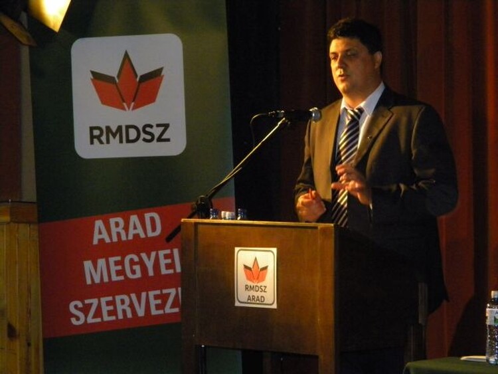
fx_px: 2130
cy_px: 187
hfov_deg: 13.3
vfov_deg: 10.0
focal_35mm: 148
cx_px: 249
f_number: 5
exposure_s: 1/30
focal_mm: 26.8
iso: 800
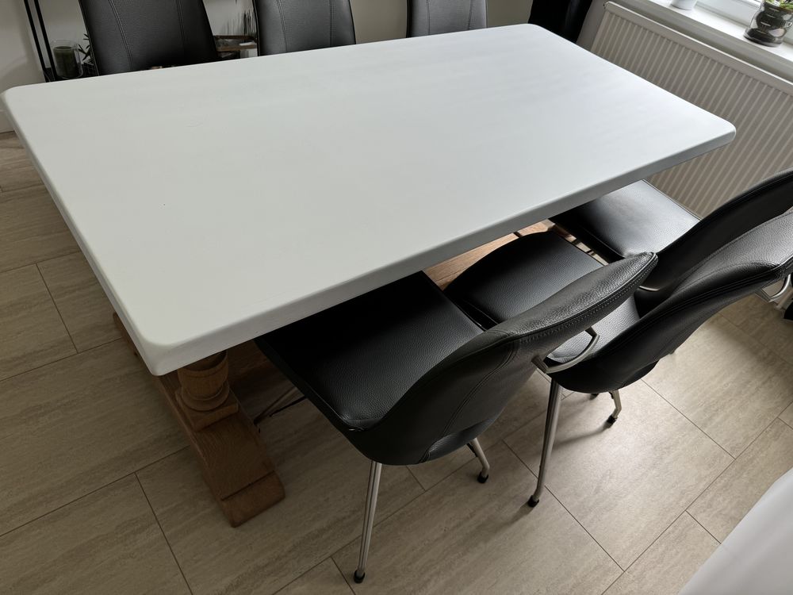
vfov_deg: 56.8
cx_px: 396
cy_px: 298
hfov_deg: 71.6
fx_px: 550
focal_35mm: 24
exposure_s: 1/121
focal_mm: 6.76
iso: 64
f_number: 1.78
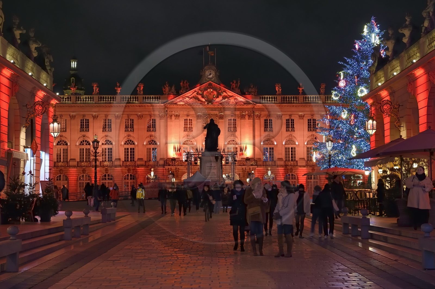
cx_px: 218
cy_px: 144
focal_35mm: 70
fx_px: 845
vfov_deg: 19.4
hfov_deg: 28.9
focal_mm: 70
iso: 1600
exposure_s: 1/13
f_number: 6.3
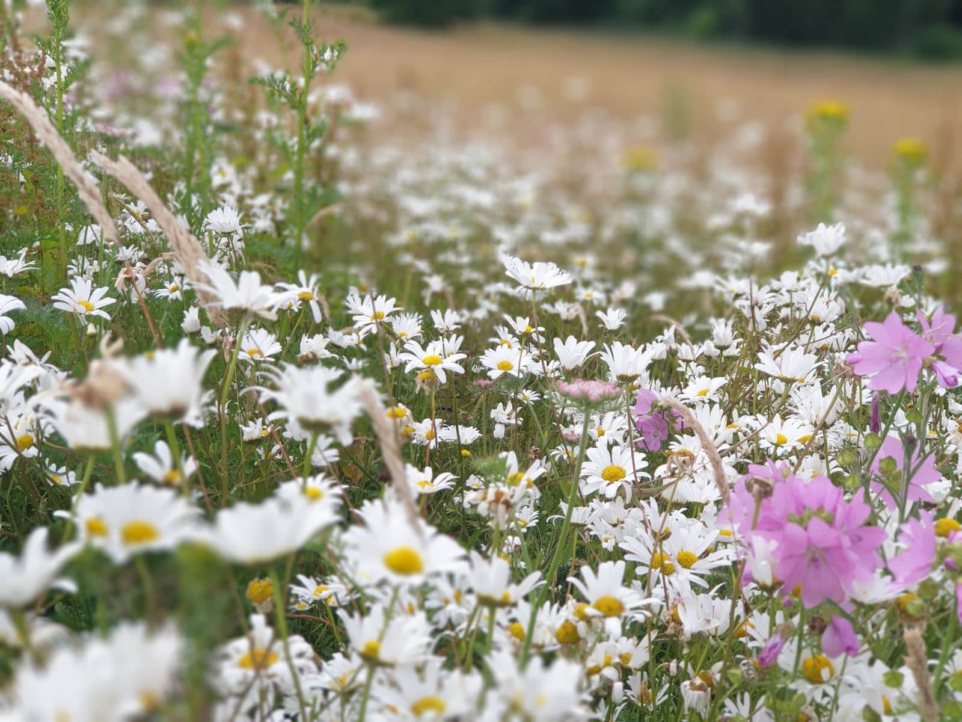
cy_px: 361
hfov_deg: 36.8
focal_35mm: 52
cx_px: 481
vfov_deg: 28.0
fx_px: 1445
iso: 100
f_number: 2.4
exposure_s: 1/371
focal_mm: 6
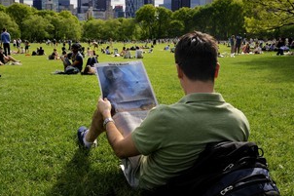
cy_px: 85
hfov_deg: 49.3
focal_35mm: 39
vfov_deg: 34.1
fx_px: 318
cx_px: 118
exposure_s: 1/200
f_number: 11
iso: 200
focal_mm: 28
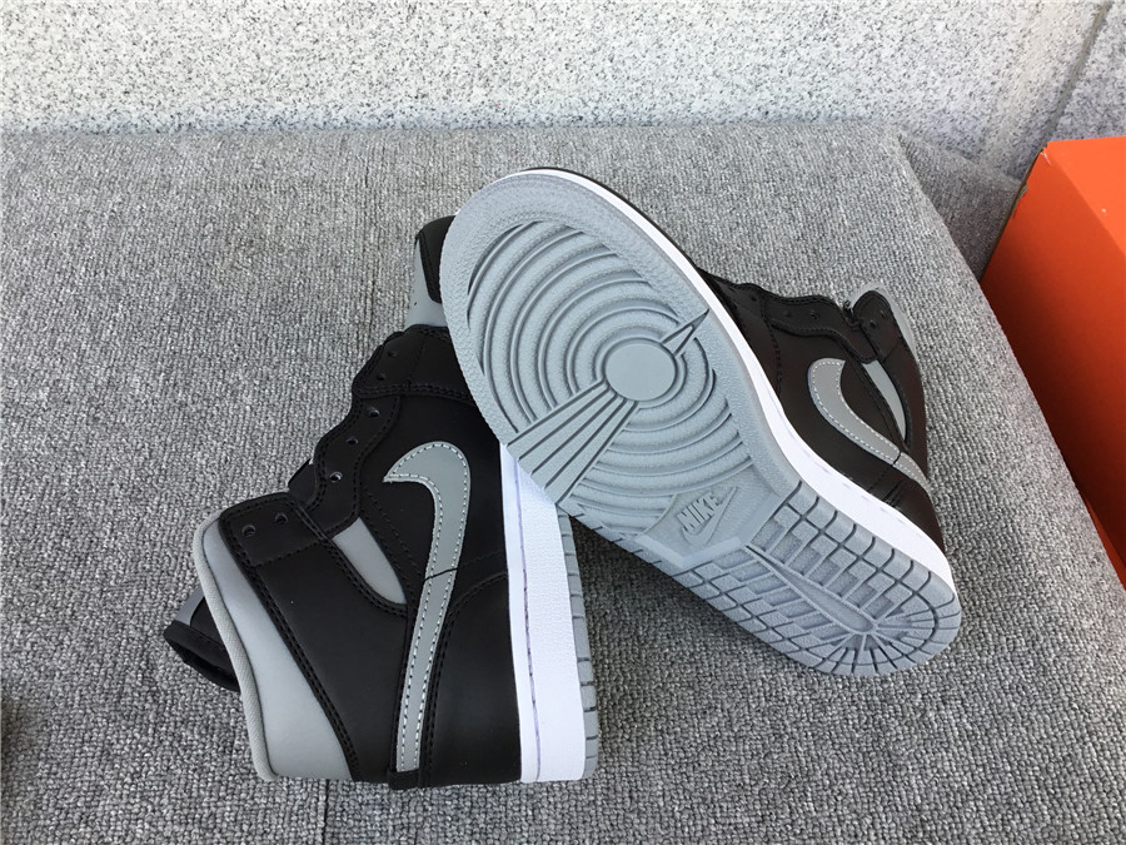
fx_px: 1008
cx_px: 563
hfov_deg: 58.4
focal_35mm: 31
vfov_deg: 45.4
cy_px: 422
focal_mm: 3.3
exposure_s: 1/100
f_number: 2.4
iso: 40
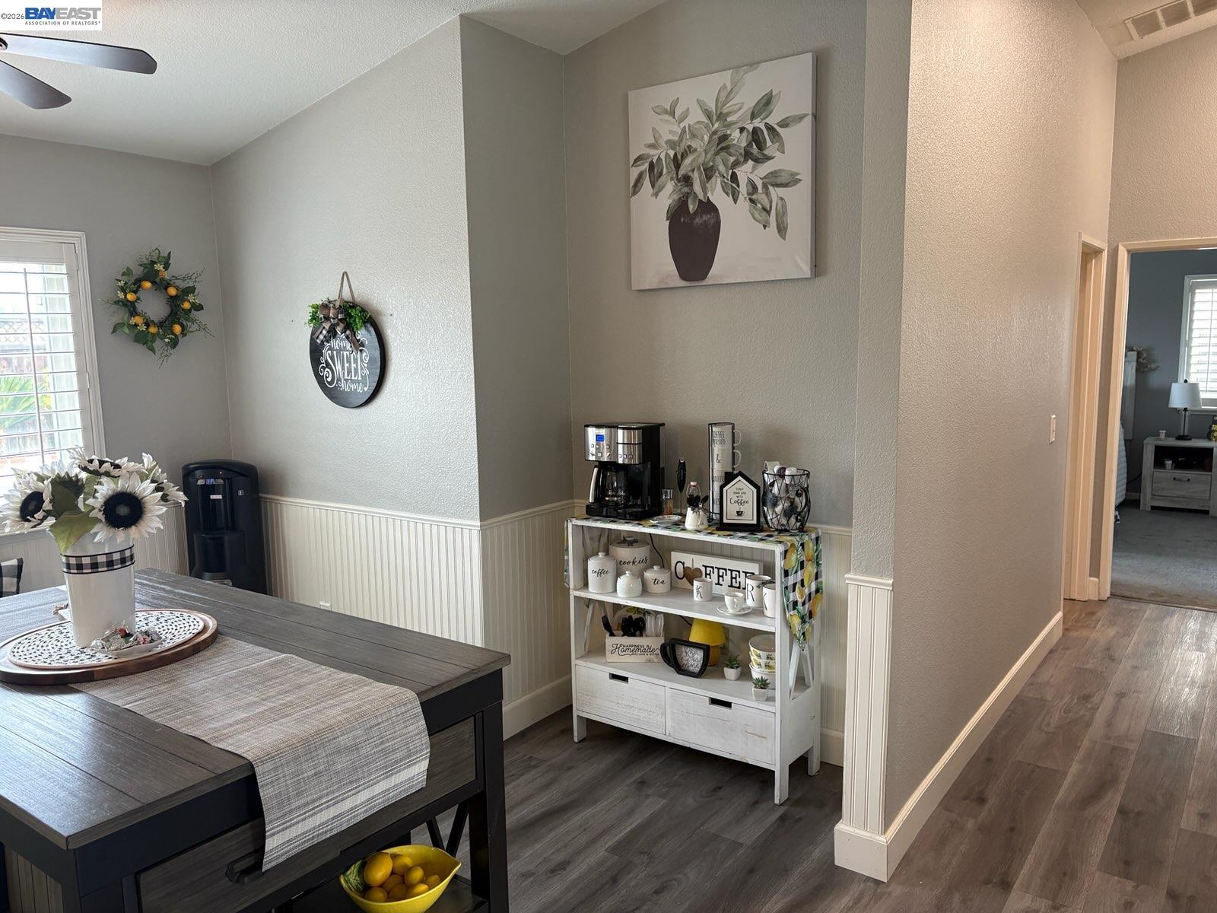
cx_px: 608
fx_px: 914
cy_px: 456
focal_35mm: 26
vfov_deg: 53.1
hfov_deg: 67.3
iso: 125
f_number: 1.6
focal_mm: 5.96
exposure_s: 1/60
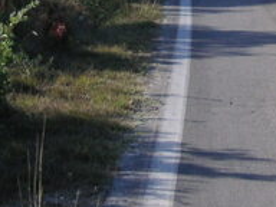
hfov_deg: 12.8
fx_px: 1228
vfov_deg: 9.5
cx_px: 206
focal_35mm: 154
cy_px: -58
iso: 50
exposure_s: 1/180
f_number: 6.7
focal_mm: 6.1
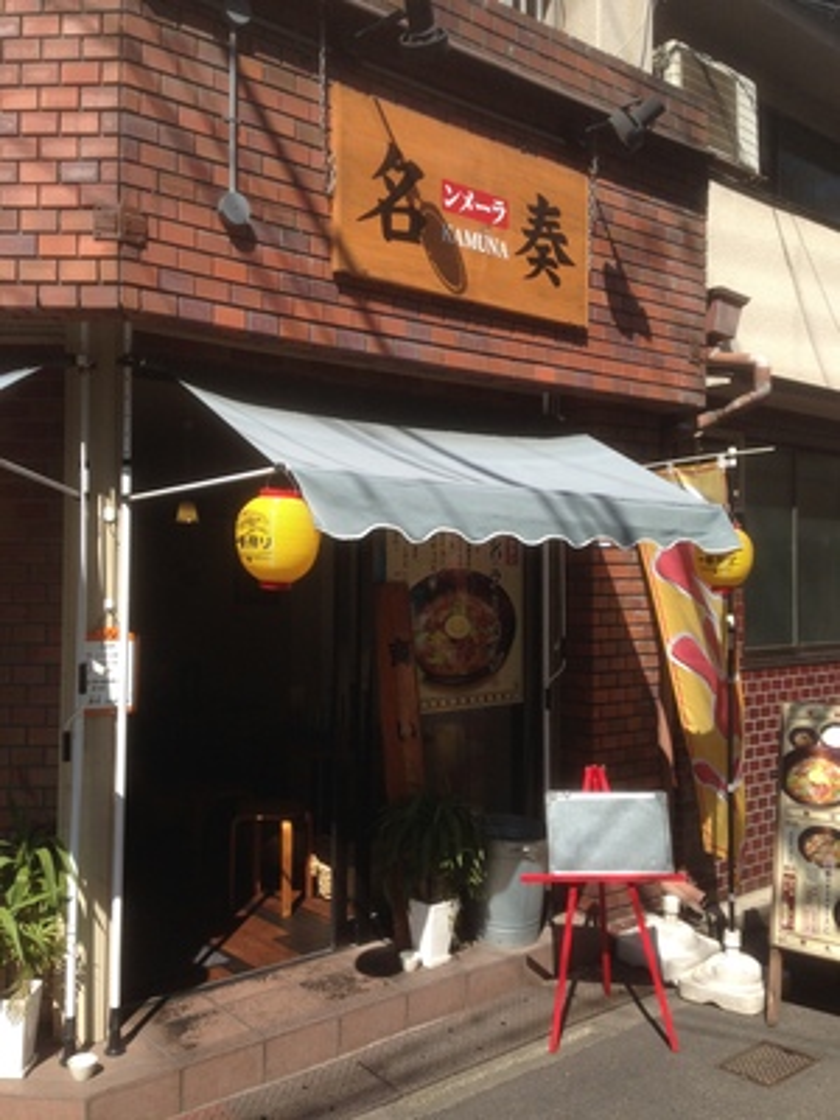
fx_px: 1068
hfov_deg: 42.9
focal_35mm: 33
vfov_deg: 55.4
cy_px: 560
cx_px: 420
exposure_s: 1/1130
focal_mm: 4.12
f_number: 2.4
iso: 50
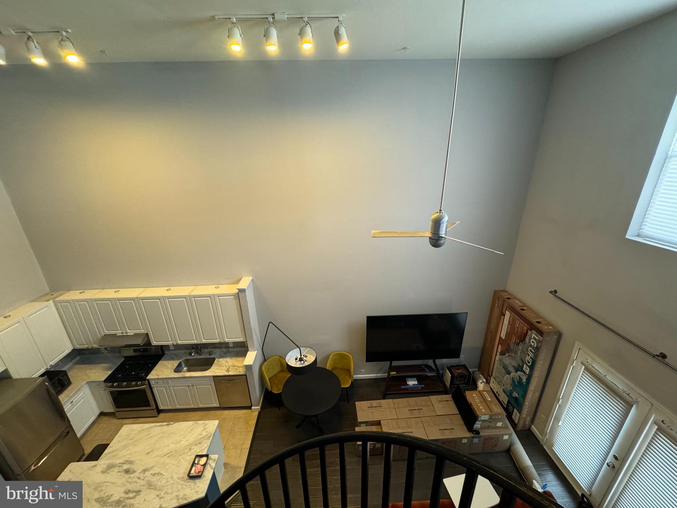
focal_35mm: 14
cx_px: 338
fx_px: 274
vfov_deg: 85.7
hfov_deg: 102.1
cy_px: 254
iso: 400
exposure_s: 1/60
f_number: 2.2
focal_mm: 2.22
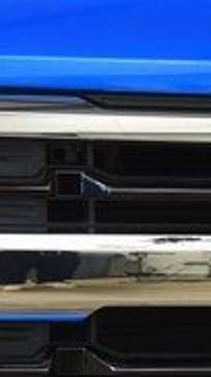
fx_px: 2653
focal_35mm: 266
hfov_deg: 4.4
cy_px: 316
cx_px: 554
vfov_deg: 8.1
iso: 400
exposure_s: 1/15
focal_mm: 48
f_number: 6.3
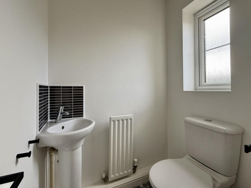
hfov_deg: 98.1
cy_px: 88
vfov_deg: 81.6
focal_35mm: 15
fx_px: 109
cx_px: 120
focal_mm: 2.22
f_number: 2.2
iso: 80
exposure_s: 1/99
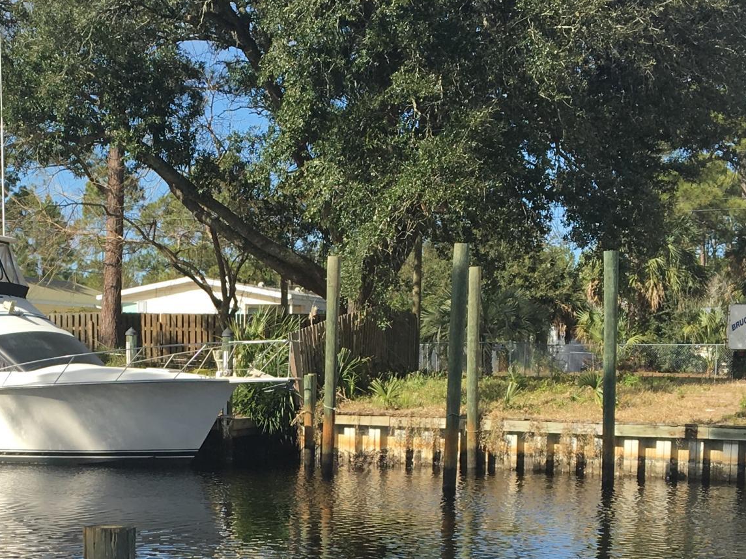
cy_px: 526
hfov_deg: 25.3
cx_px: 182
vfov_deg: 19.0
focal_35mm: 76
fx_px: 1638
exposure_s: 1/962
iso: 25
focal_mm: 4.15
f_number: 2.2
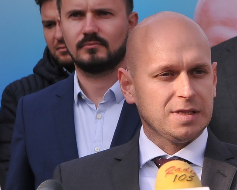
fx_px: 1766
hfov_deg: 7.7
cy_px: 134
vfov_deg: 6.1
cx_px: 172
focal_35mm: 252
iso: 800
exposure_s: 1/500
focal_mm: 95
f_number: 11
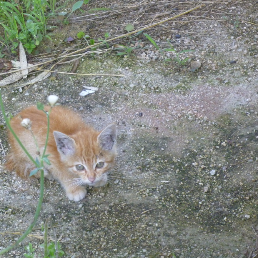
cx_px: 92
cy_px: 129
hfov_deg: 9.1
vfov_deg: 9.1
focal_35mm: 192
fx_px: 1619
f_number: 5.9
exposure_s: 1/50
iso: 400
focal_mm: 22.5
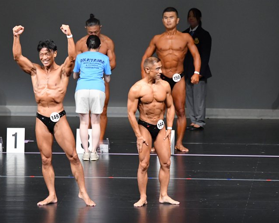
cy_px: 111
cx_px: 135
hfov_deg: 6.3
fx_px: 2526
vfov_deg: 5.1
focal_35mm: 306
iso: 5000
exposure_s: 1/400
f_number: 5.6
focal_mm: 180
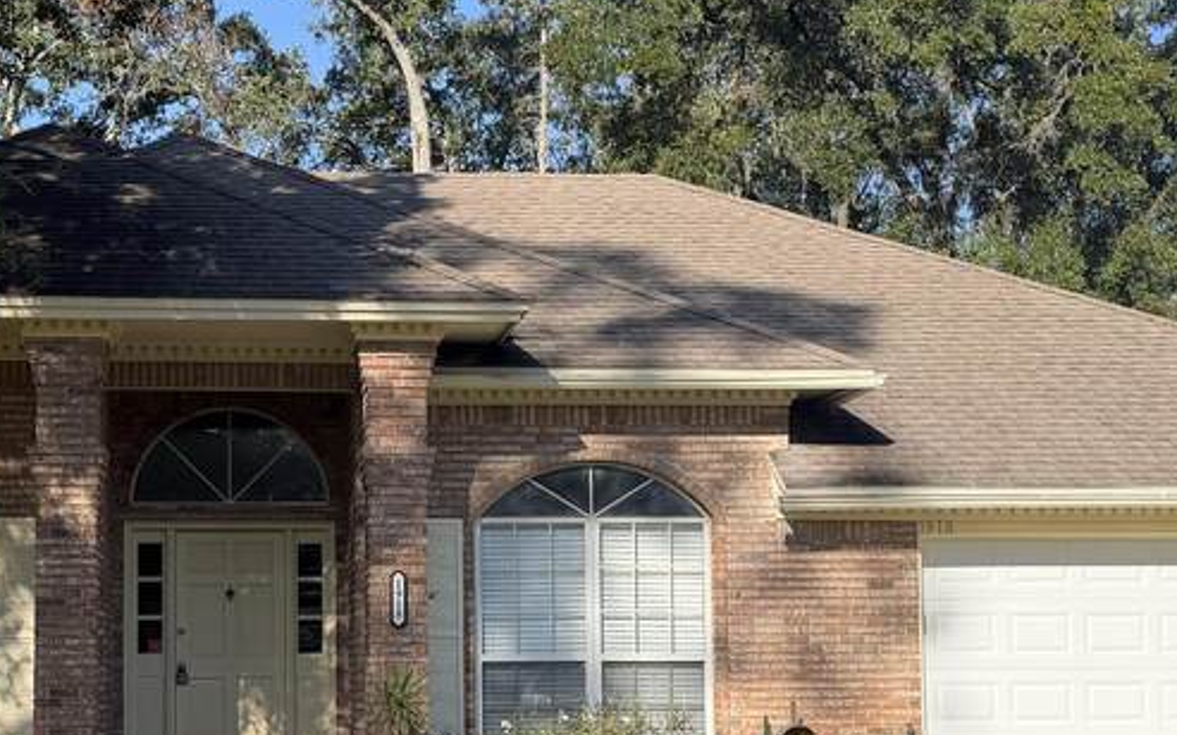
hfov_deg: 30.8
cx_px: 387
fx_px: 2117
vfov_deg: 19.5
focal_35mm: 66
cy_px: 578
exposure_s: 1/2907
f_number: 1.78
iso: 100
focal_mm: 6.76
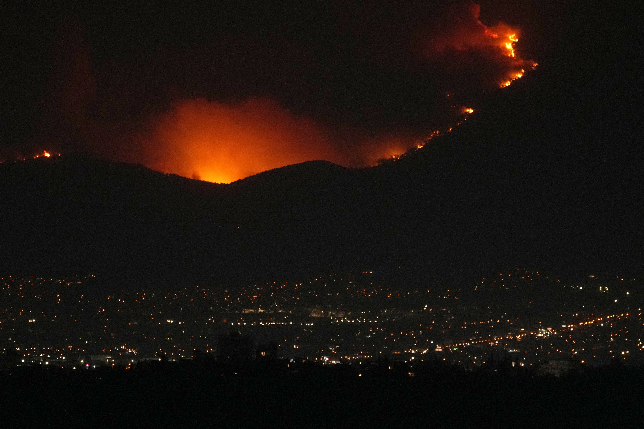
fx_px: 5921
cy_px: 214
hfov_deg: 6.2
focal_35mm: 331
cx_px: 322
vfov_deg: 4.2
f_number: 5.6
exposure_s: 1/20
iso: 3200
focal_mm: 221
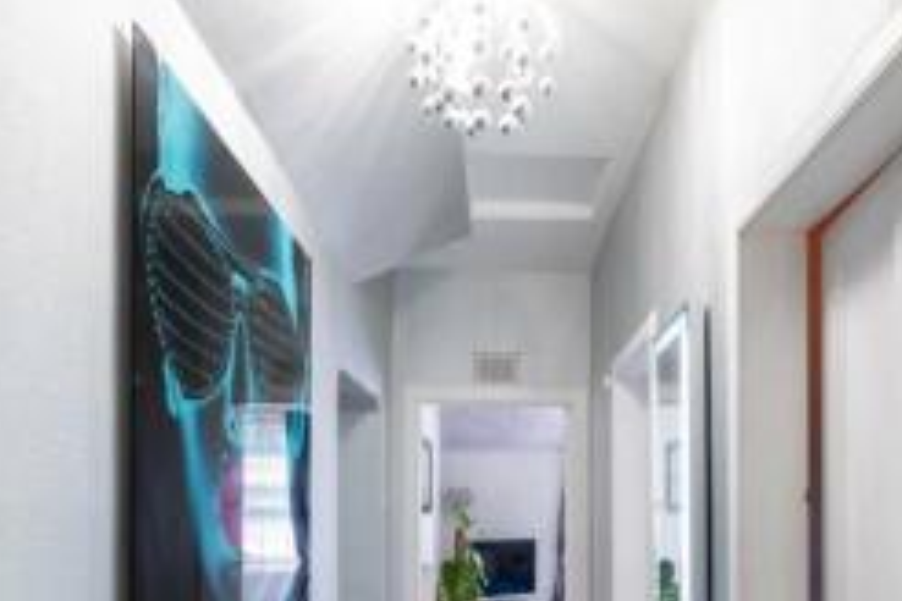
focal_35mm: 29
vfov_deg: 41.4
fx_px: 727
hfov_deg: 63.3
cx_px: 521
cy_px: 541
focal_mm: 10
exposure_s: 1/8
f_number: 6.4
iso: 200
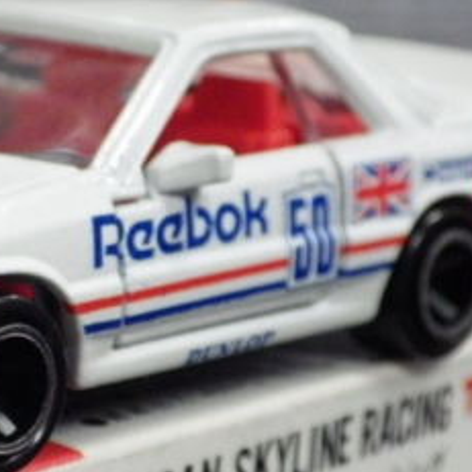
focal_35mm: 174
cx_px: 2
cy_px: 292
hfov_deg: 10.0
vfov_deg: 10.0
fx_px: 2684
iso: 800
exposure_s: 1/50
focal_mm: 12.8
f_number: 4.2
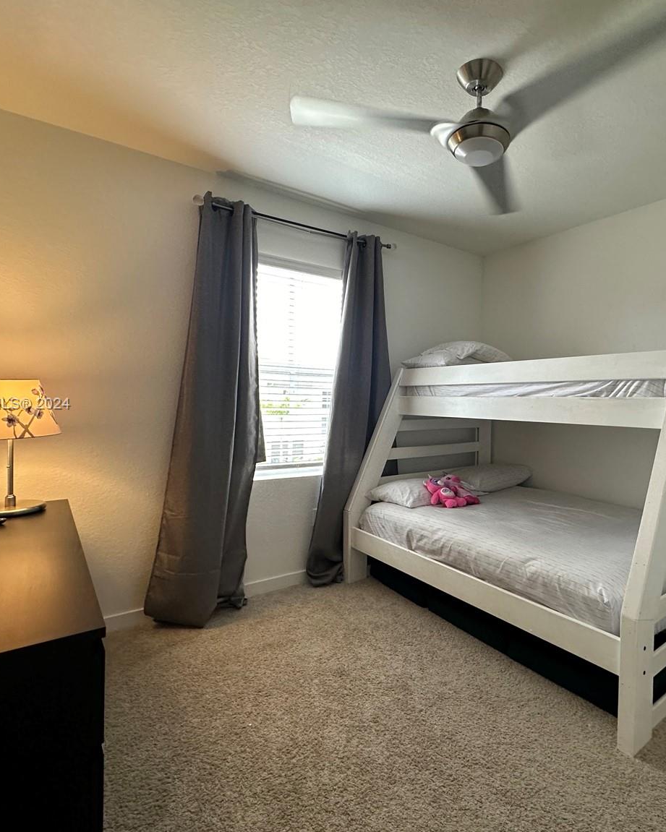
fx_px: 468
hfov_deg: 69.7
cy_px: 405
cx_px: 417
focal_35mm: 19
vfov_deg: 83.3
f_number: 2.2
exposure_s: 1/120
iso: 320
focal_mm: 2.22
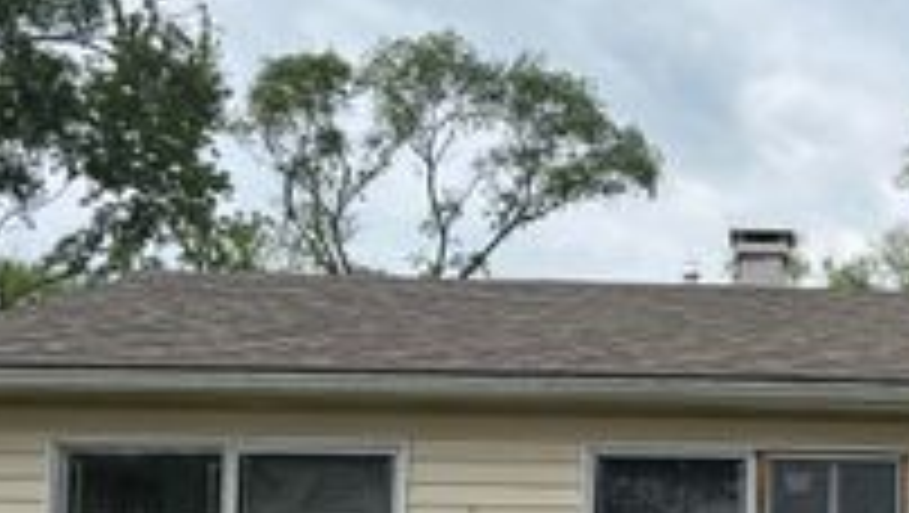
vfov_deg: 17.1
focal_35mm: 70
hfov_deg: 28.6
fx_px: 1689
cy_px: 443
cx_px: 873
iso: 50
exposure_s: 1/6329
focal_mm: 5.96
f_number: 1.6
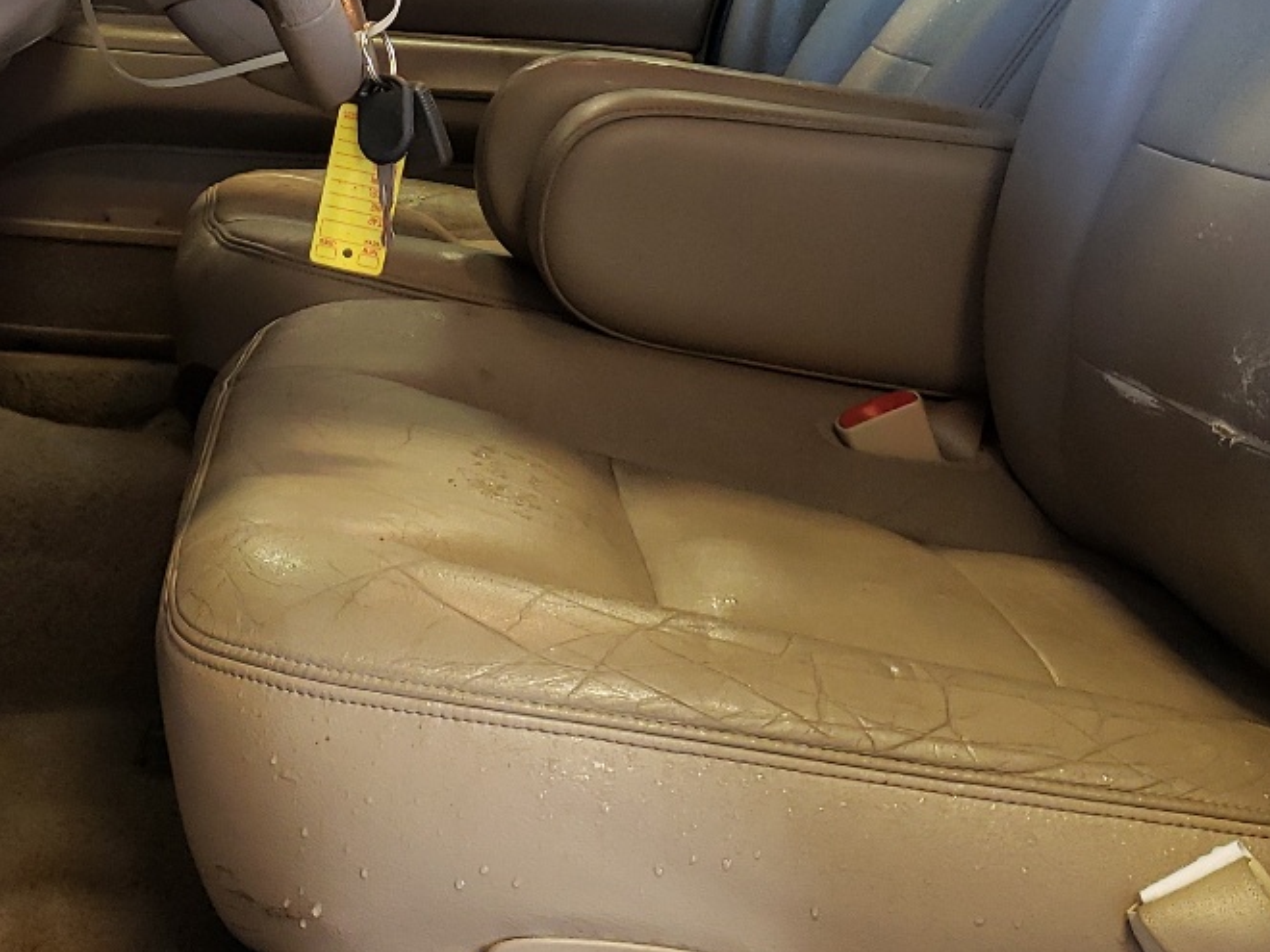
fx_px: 2311
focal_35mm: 63
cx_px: 460
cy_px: -27
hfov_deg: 30.6
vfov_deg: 22.3
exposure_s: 1/60.2
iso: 109
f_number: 1.5
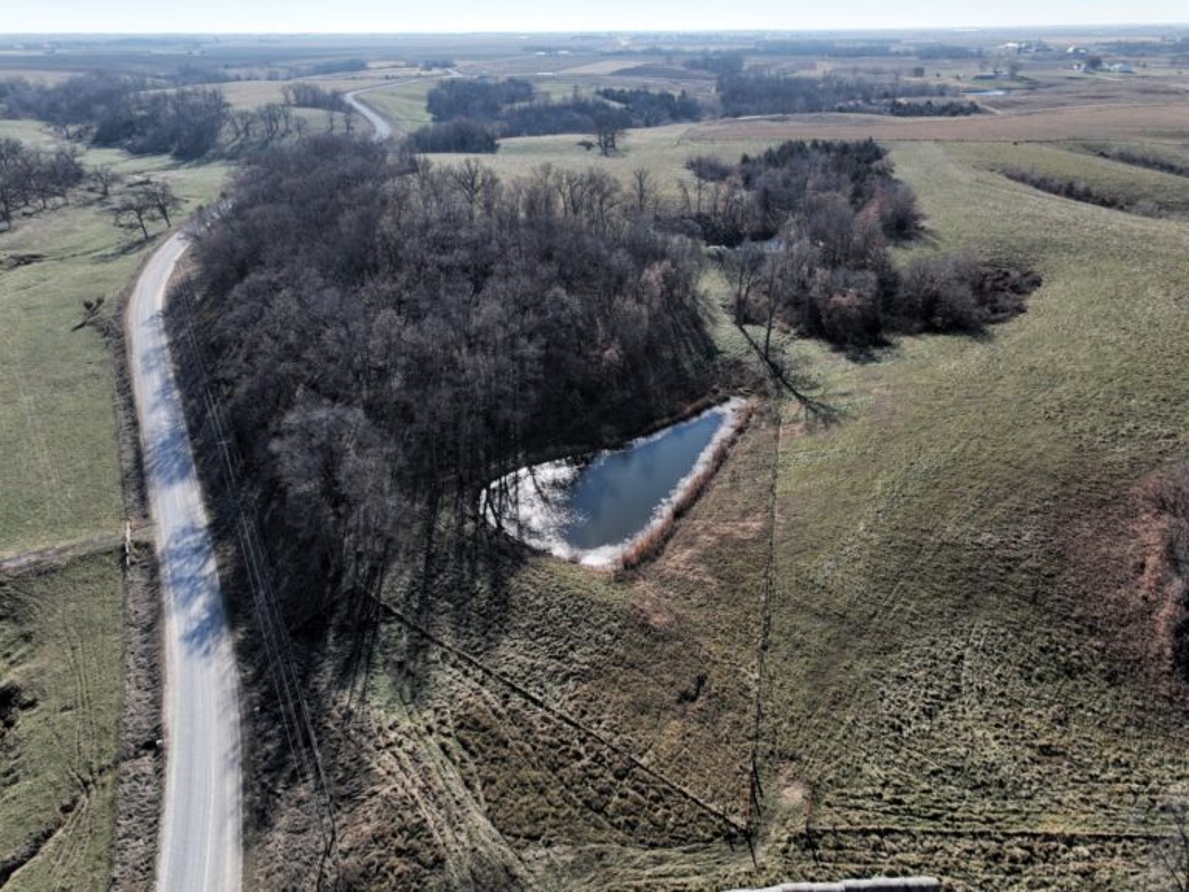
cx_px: 594
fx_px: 824
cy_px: 446
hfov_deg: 71.6
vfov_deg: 56.8
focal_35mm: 24
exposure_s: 1/240
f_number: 2.8
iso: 400
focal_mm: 12.29
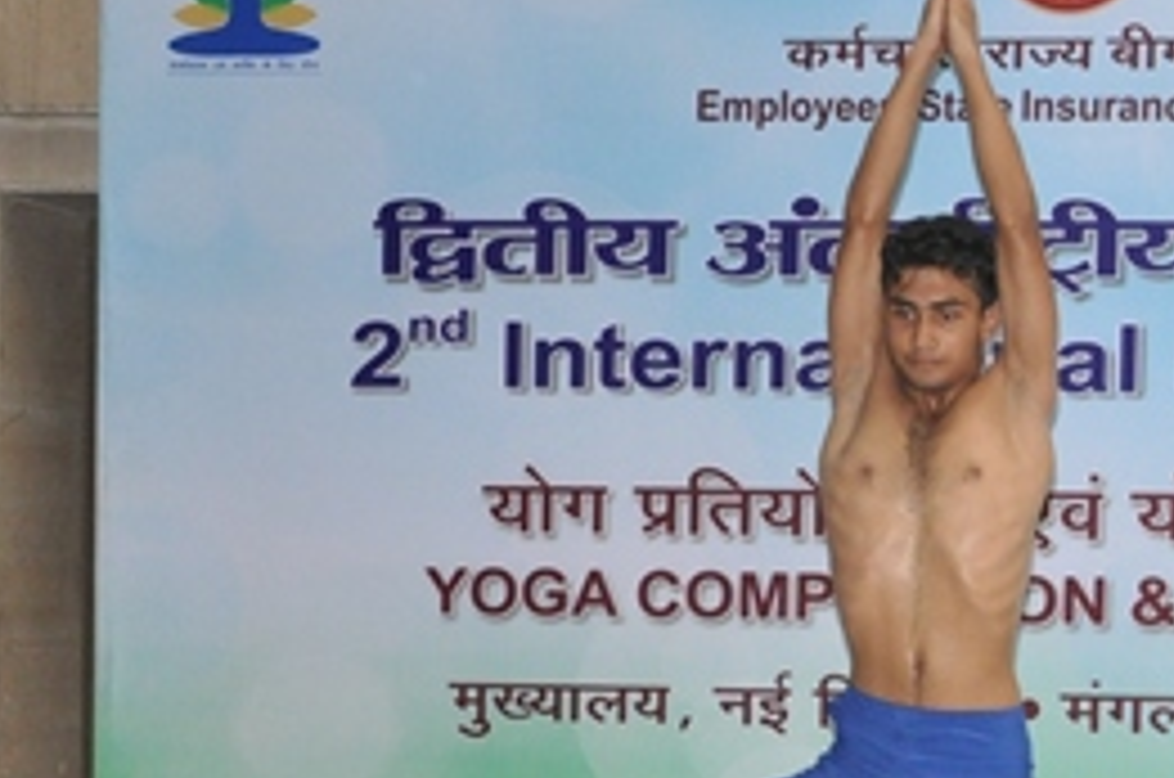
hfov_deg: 19.8
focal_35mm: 97
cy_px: 821
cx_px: 1421
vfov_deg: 13.9
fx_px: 3142
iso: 800
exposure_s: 1/160
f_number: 9
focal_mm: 21
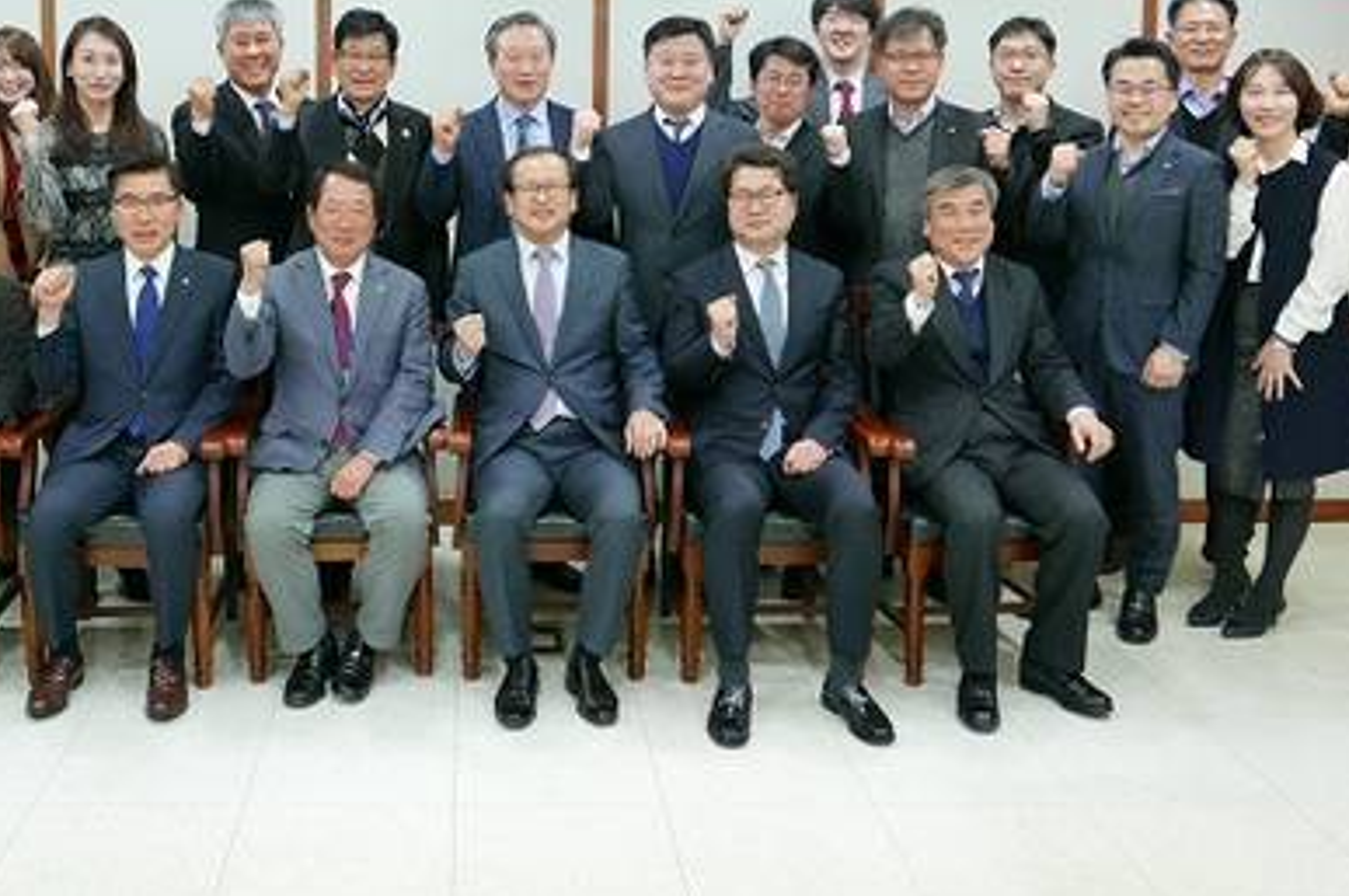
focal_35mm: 42
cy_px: 248
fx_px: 1572
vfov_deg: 31.4
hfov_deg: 46.0
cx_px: 488
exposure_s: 1/80
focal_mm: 12.5
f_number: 2.1
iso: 400
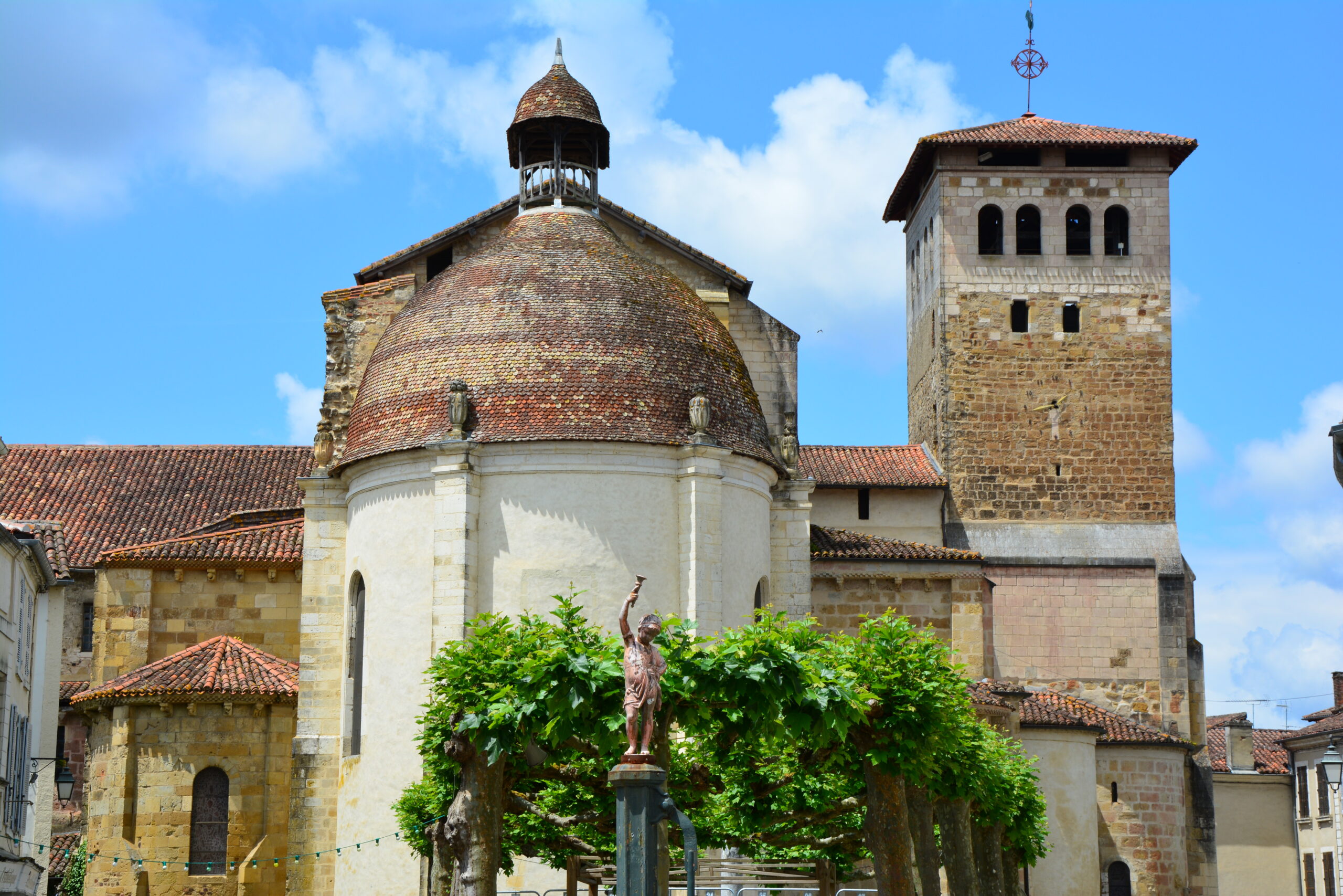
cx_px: 672
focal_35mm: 75
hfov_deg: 27.0
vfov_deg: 18.2
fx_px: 2798
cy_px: 448
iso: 200
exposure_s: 1/320
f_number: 10
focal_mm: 50
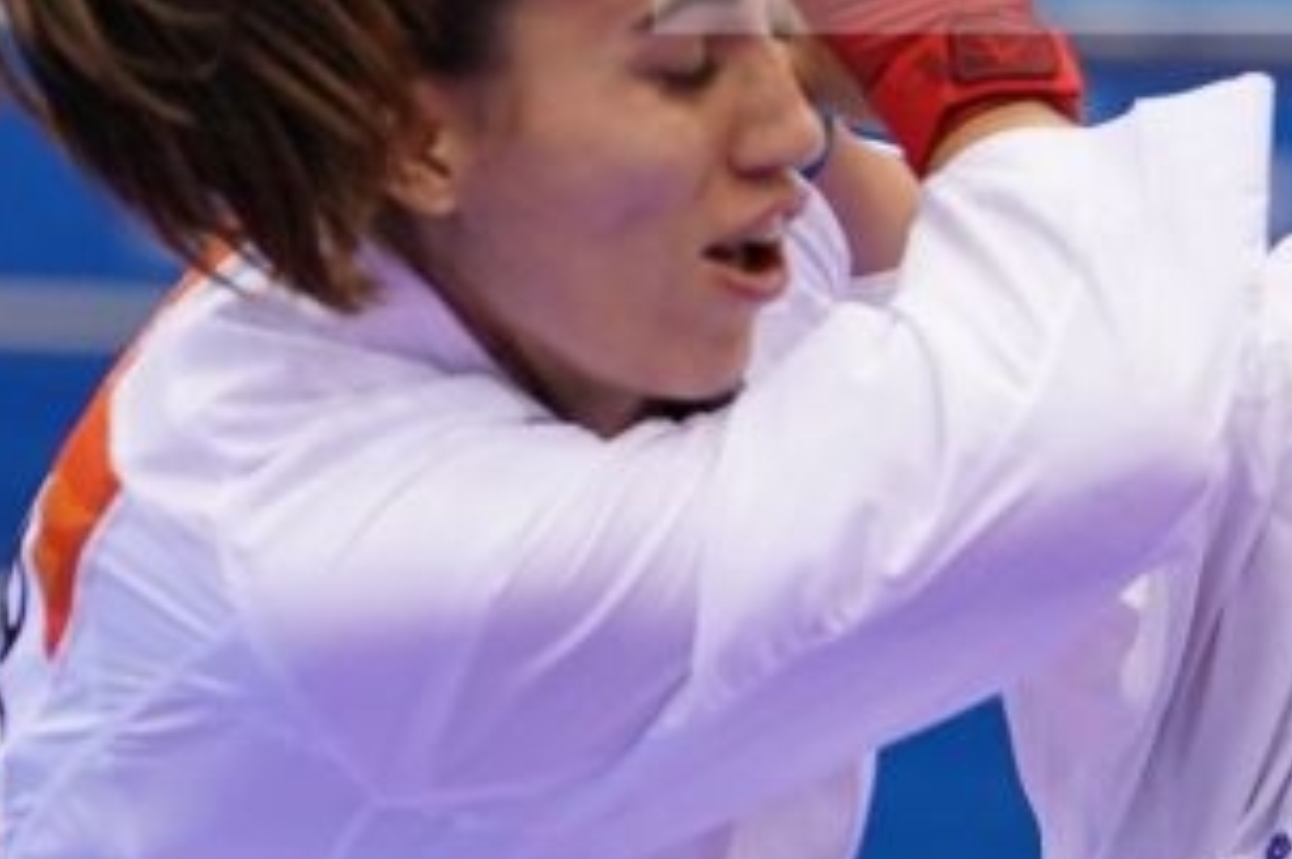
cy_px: 1152
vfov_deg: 1.2
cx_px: 1050
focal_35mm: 1186
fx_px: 42518
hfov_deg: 1.7
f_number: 2.8
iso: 1600
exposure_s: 1/1000
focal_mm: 200
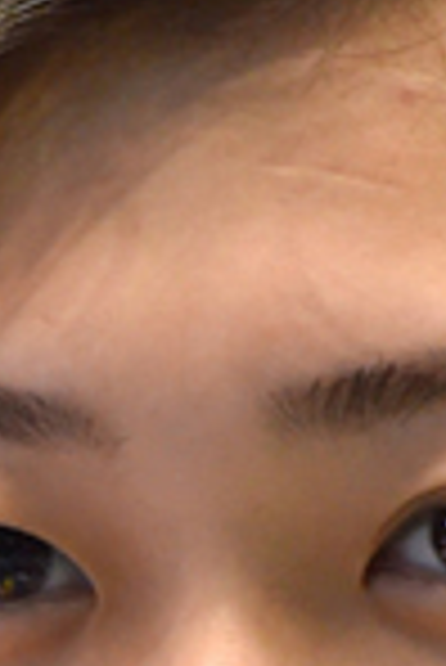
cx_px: 500
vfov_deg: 1.6
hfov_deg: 1.1
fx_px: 24082
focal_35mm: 1299
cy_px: 1552
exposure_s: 1/500
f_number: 4
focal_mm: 200
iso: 2500
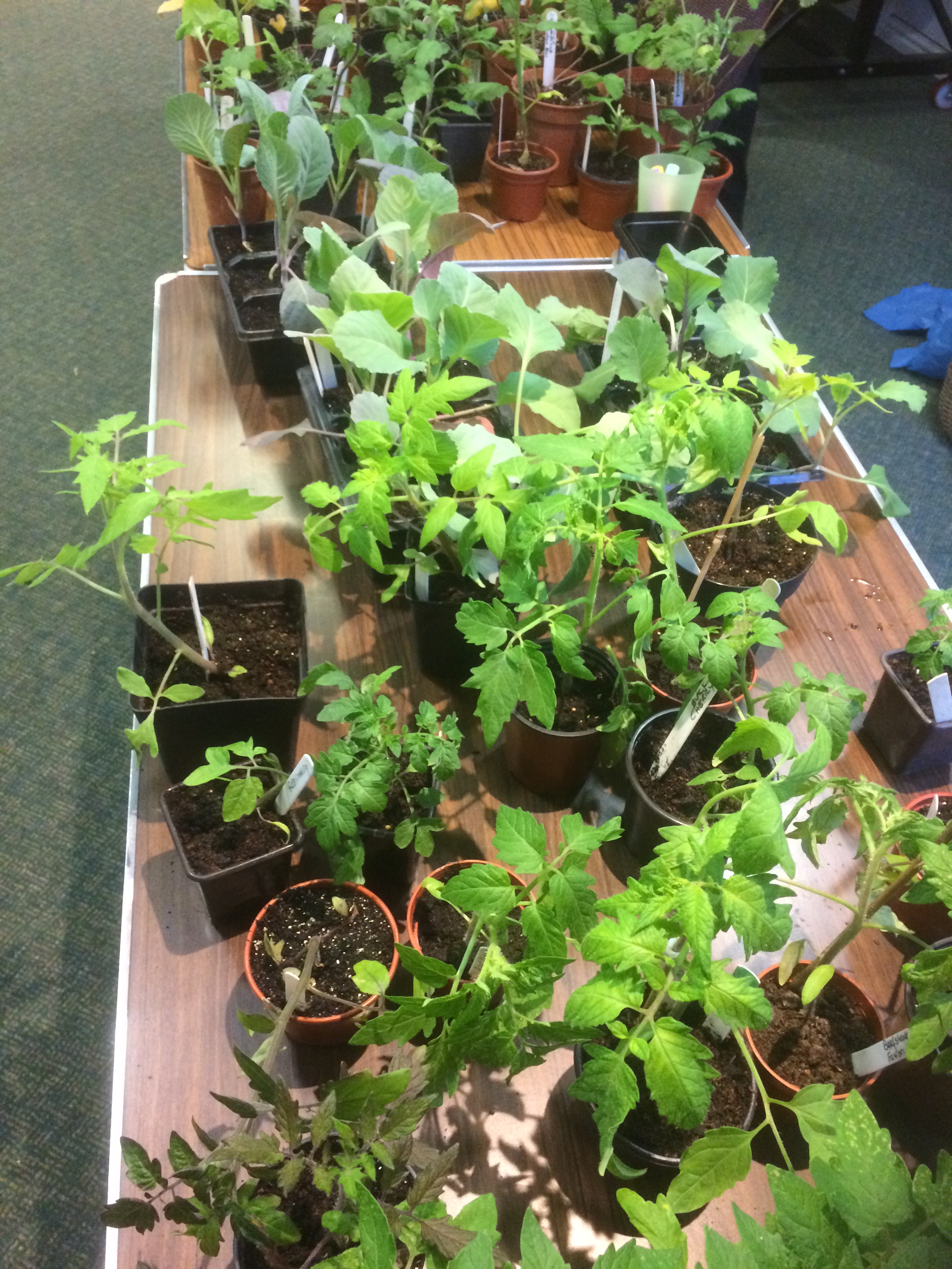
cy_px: 634
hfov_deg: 48.2
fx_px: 1063
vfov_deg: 61.7
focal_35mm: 29
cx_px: 476
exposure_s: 1/25
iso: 250
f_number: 2.2
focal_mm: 4.15
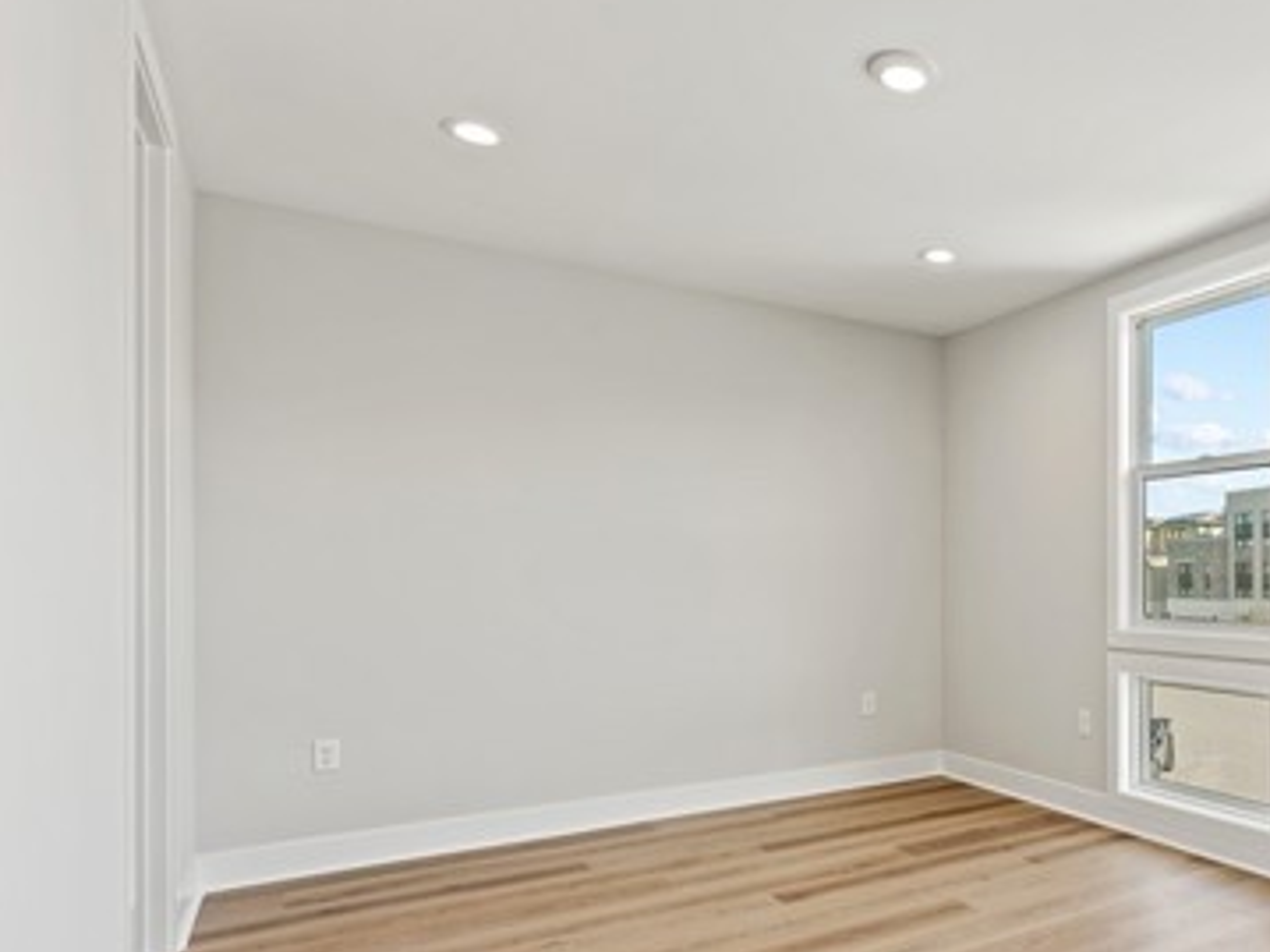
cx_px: 1051
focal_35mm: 24
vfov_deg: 56.2
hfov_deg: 64.0
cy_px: 589
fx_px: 880
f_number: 6.3
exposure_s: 1/30
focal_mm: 14
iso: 250
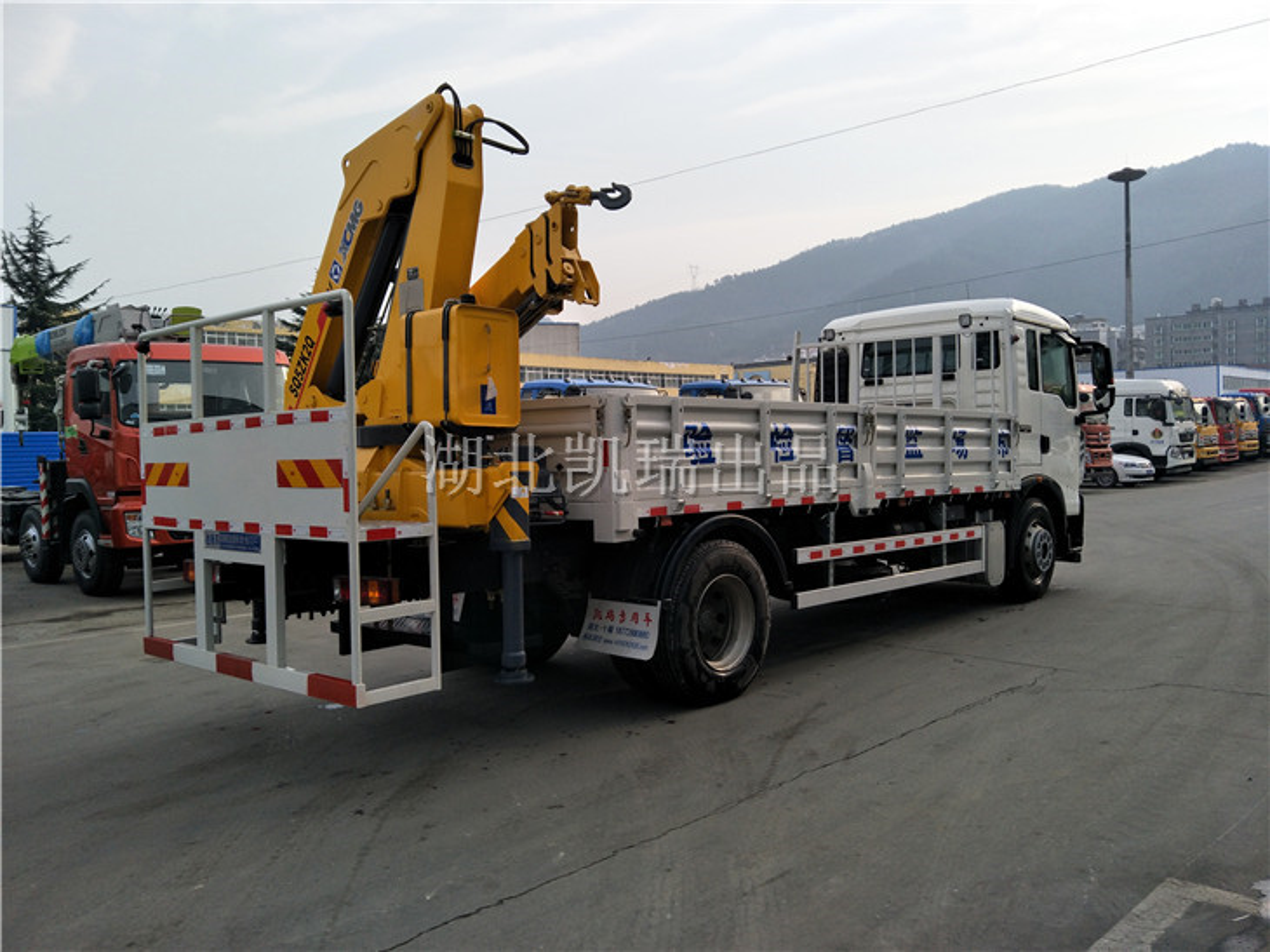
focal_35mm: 24
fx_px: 880
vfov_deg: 56.8
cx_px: 635
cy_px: 476
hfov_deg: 71.6
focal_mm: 4.1
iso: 57
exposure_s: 1/874
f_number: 1.7
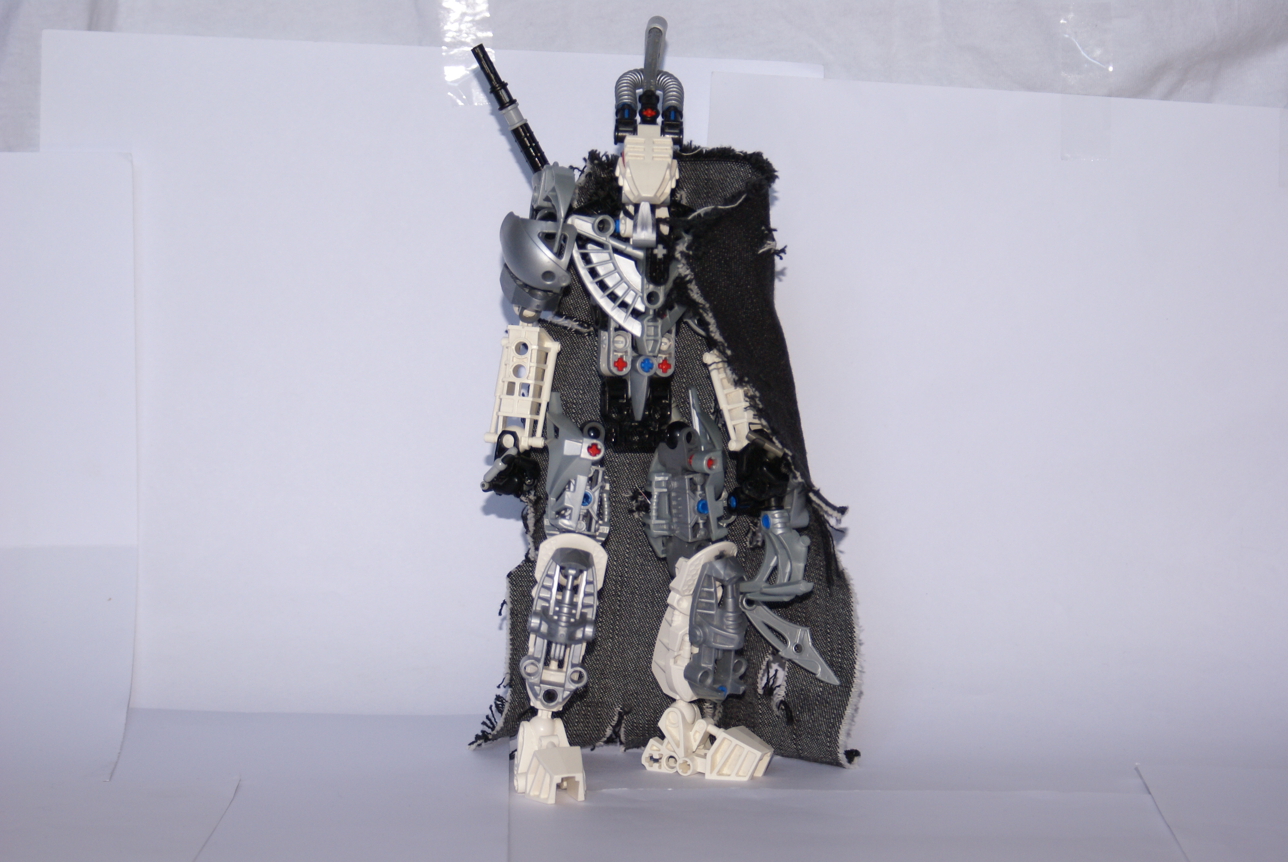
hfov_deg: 22.6
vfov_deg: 15.2
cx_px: 644
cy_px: 431
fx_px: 3224
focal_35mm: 90
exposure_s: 1/100
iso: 400
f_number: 5.6
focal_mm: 60
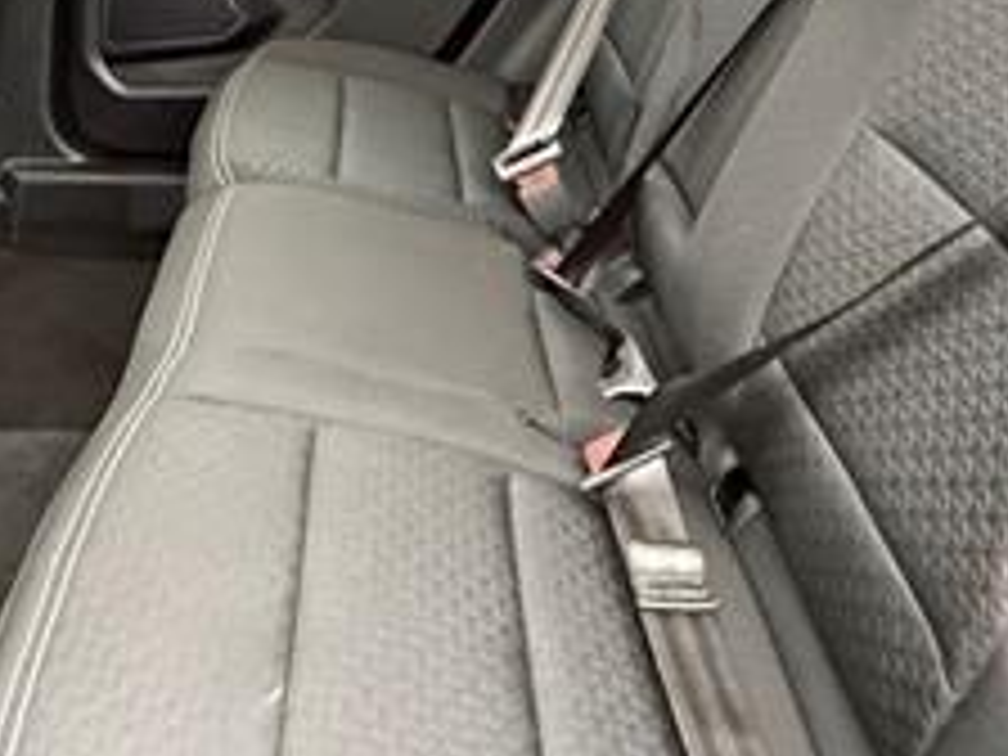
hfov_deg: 46.6
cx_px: 414
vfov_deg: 33.6
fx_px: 1165
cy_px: 40
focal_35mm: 40
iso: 1000
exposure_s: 1/60
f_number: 2.2
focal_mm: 2.22
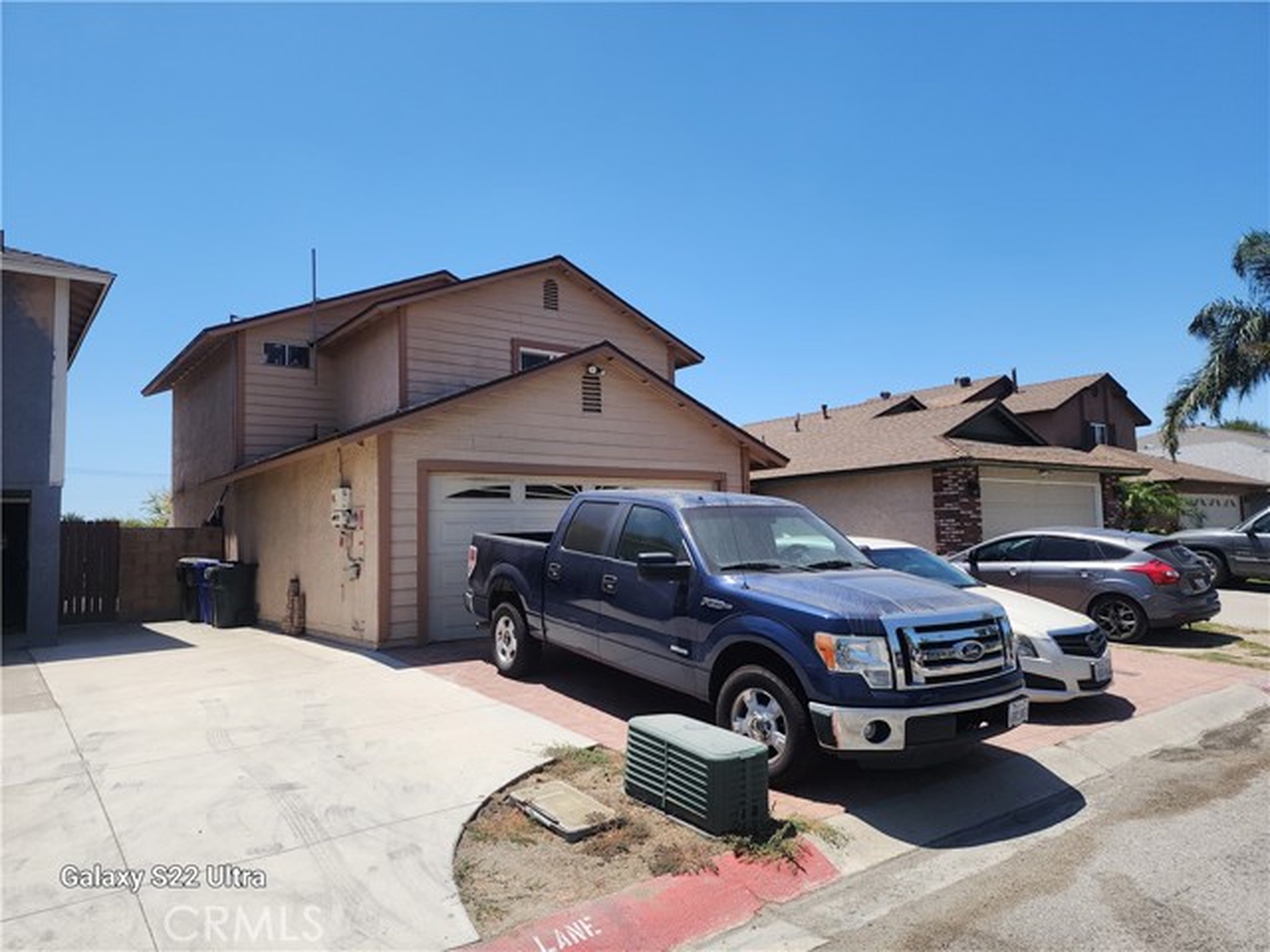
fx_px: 844
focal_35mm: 23
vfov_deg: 58.9
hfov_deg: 73.9
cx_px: 635
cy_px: 476
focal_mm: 6.4
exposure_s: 1/981
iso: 12
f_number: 1.8
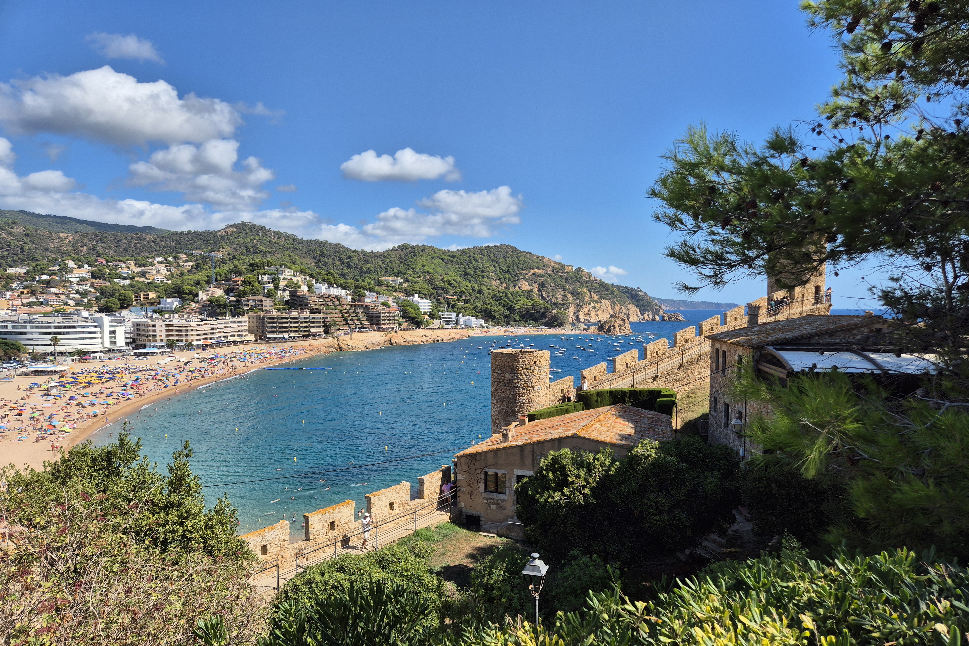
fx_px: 646
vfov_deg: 53.1
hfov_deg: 73.7
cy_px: 339
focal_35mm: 24
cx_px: 485
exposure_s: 1/1720
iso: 25
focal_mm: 5.4
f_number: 1.8
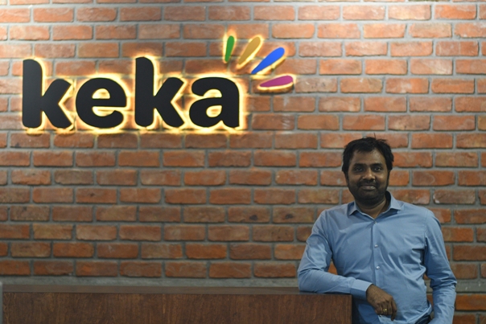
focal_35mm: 75
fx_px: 1013
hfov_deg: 27.0
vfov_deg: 18.2
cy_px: 162
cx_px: 243
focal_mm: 50
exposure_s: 1/100
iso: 1000
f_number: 1.8
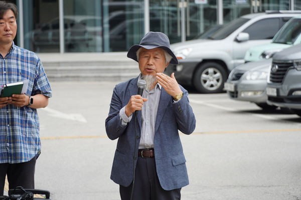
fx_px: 1693
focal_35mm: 202
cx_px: 150
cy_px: 100
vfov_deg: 6.8
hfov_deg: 10.2
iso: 160
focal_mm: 135
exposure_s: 1/250
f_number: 5.6
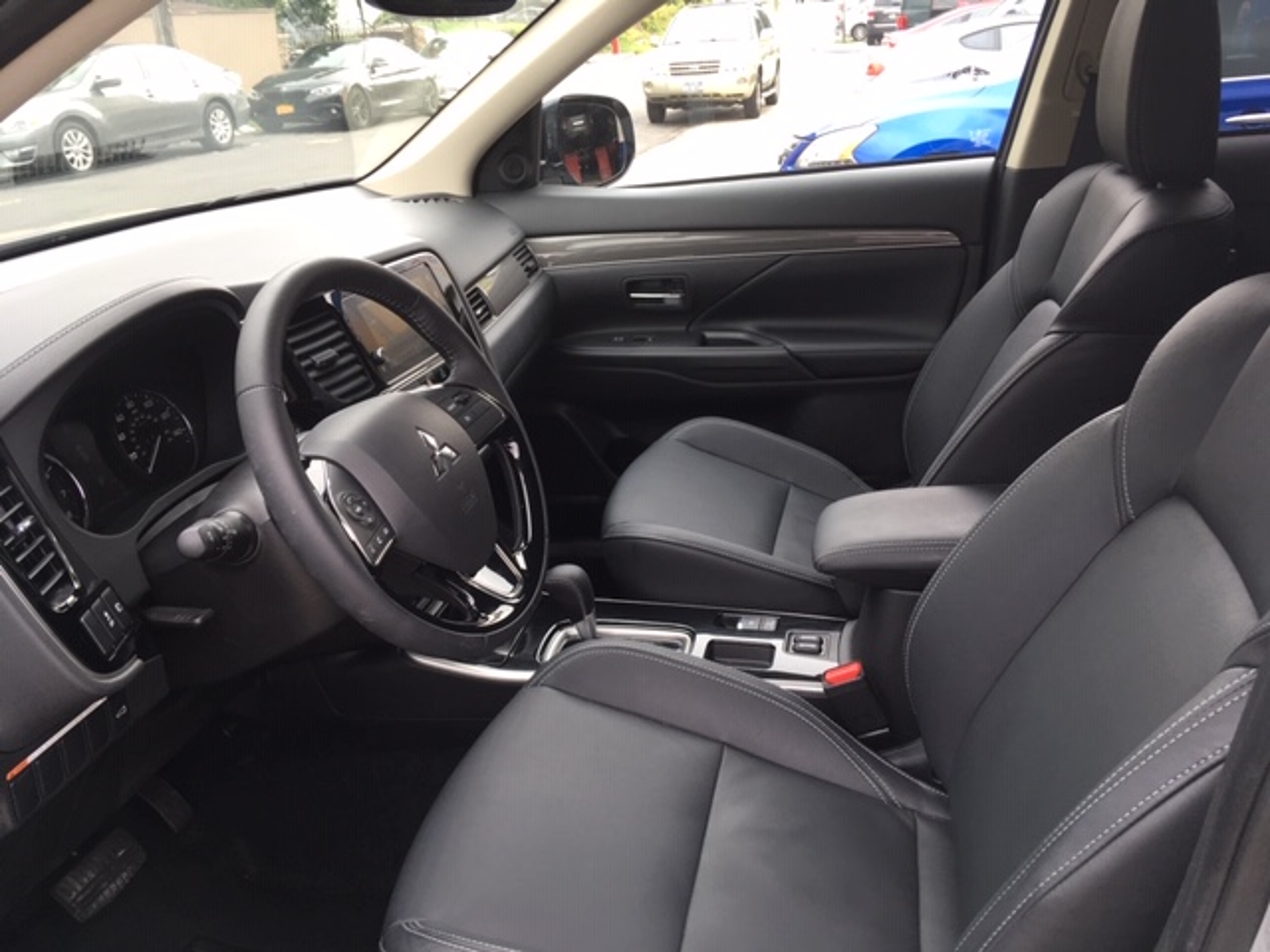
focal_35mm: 29
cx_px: 635
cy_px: 476
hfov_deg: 61.7
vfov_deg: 48.2
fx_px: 1064
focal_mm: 4.15
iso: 32
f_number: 2.2
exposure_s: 1/120
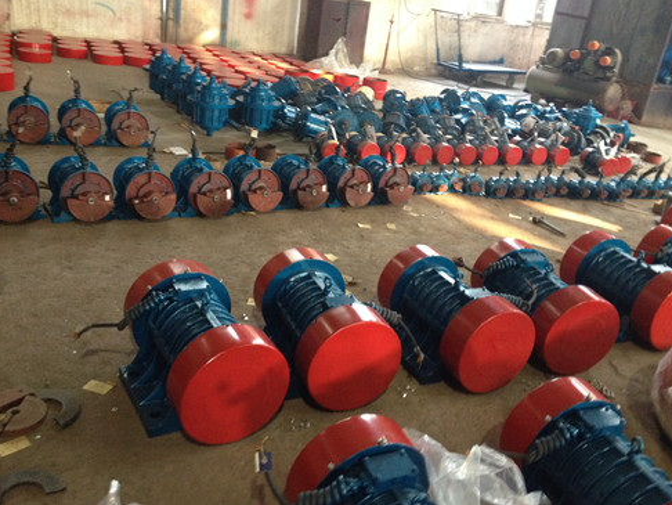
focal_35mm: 36
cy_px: 247
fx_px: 699
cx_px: 343
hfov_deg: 51.3
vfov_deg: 39.7
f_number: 2.4
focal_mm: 4.28
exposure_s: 1/20
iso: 400
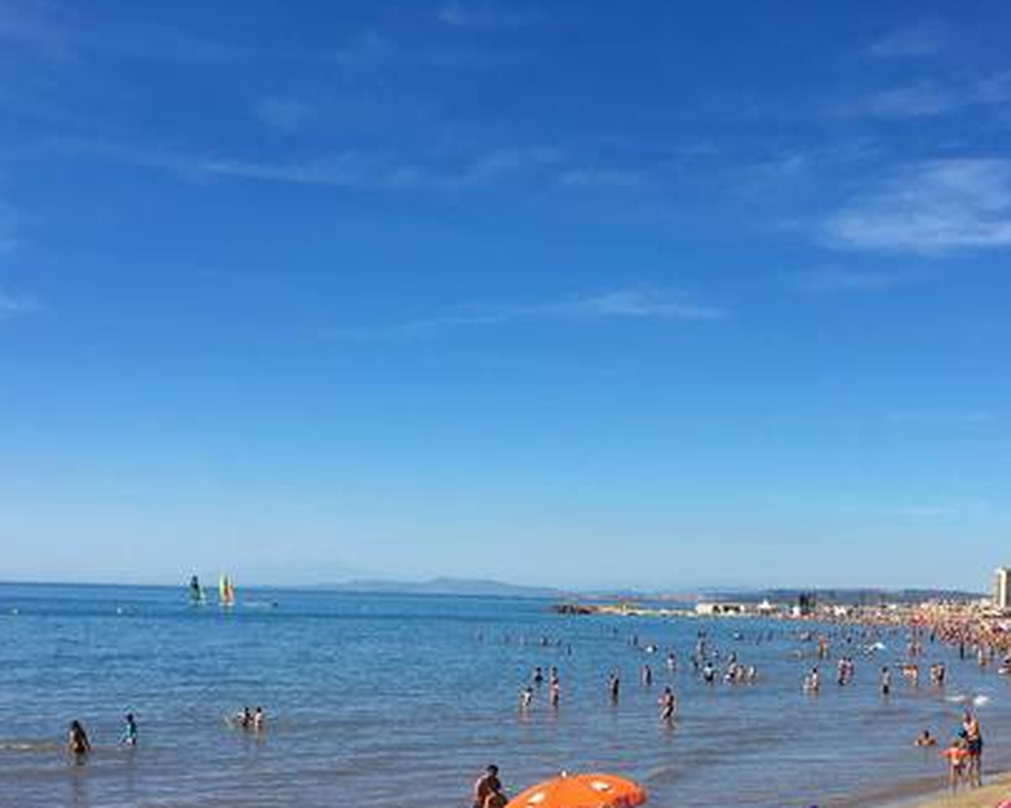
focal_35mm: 54
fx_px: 1615
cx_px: 741
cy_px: 707
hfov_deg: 34.1
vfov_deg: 27.2
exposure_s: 1/2079
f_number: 2.2
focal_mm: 4.15
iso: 25
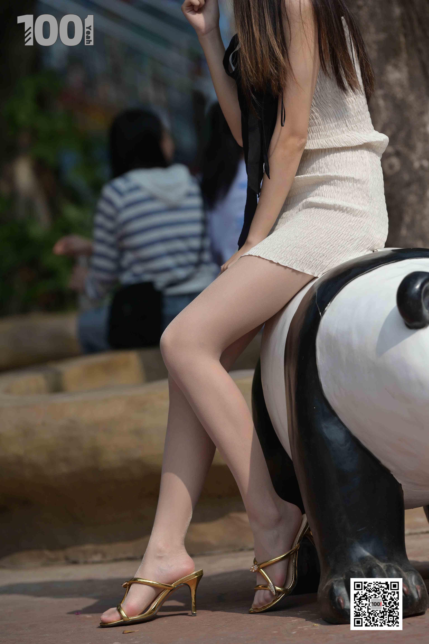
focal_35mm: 170
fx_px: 3038
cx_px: 214
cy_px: 322
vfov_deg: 12.1
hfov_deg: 8.1
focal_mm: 170
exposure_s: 1/5000
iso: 200
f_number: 4
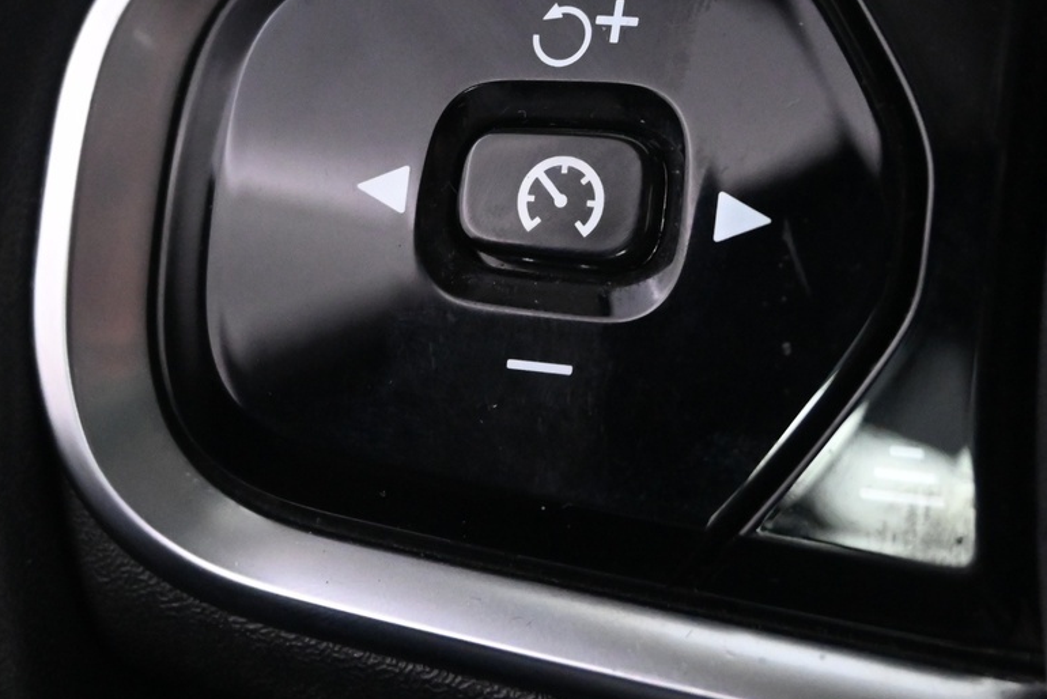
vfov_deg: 16.6
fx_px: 2386
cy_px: 212
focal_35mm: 82
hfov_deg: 24.8
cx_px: 529
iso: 3200
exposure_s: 1/40
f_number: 4.5
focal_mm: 26
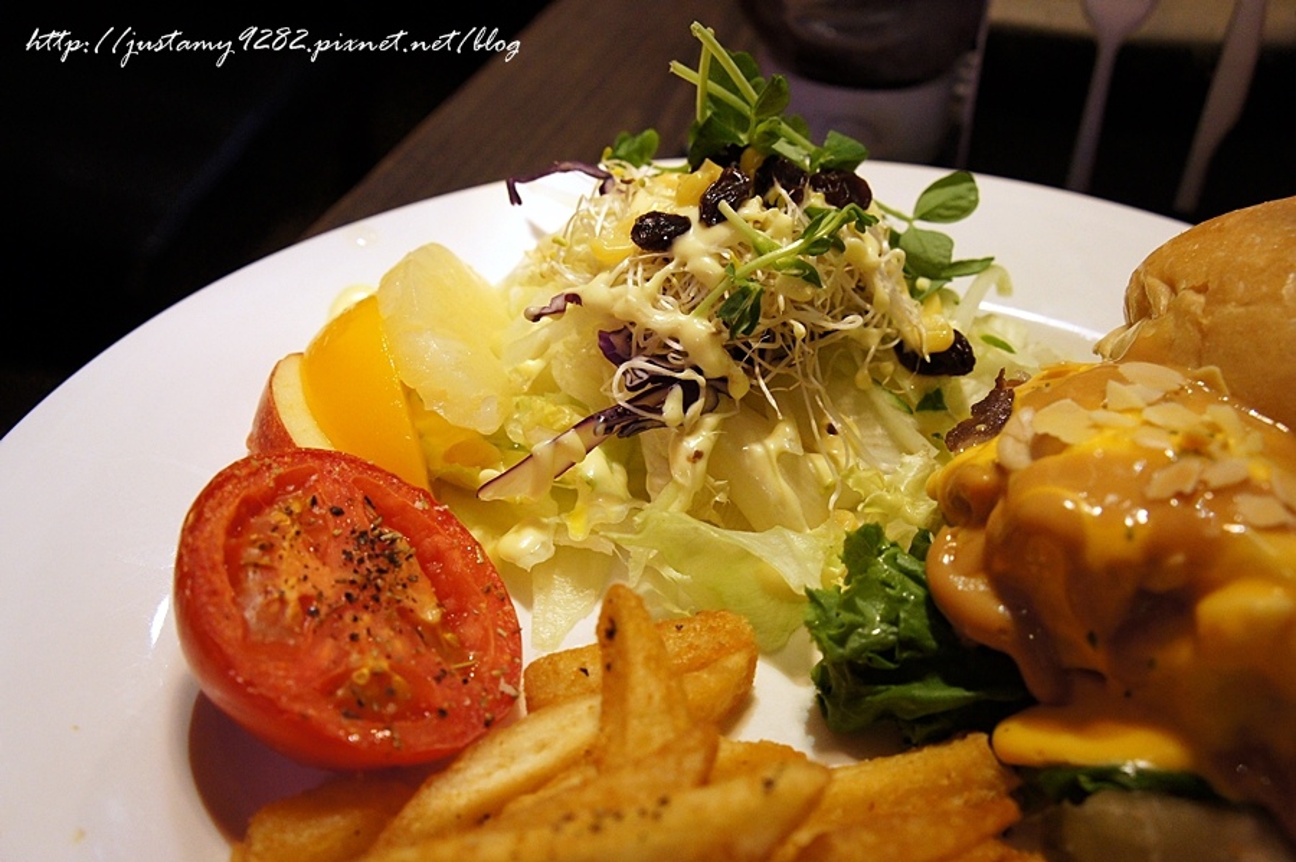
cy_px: 431
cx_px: 648
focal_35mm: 40
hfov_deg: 48.0
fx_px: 1457
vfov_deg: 33.0
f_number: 5.6
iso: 1600
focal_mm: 27
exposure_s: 1/20
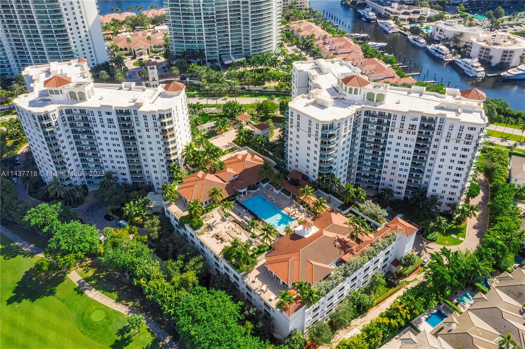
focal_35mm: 28
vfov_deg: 46.4
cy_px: 174
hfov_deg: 65.5
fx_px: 408
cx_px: 262
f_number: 11
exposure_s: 1/120
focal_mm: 10.26
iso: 100
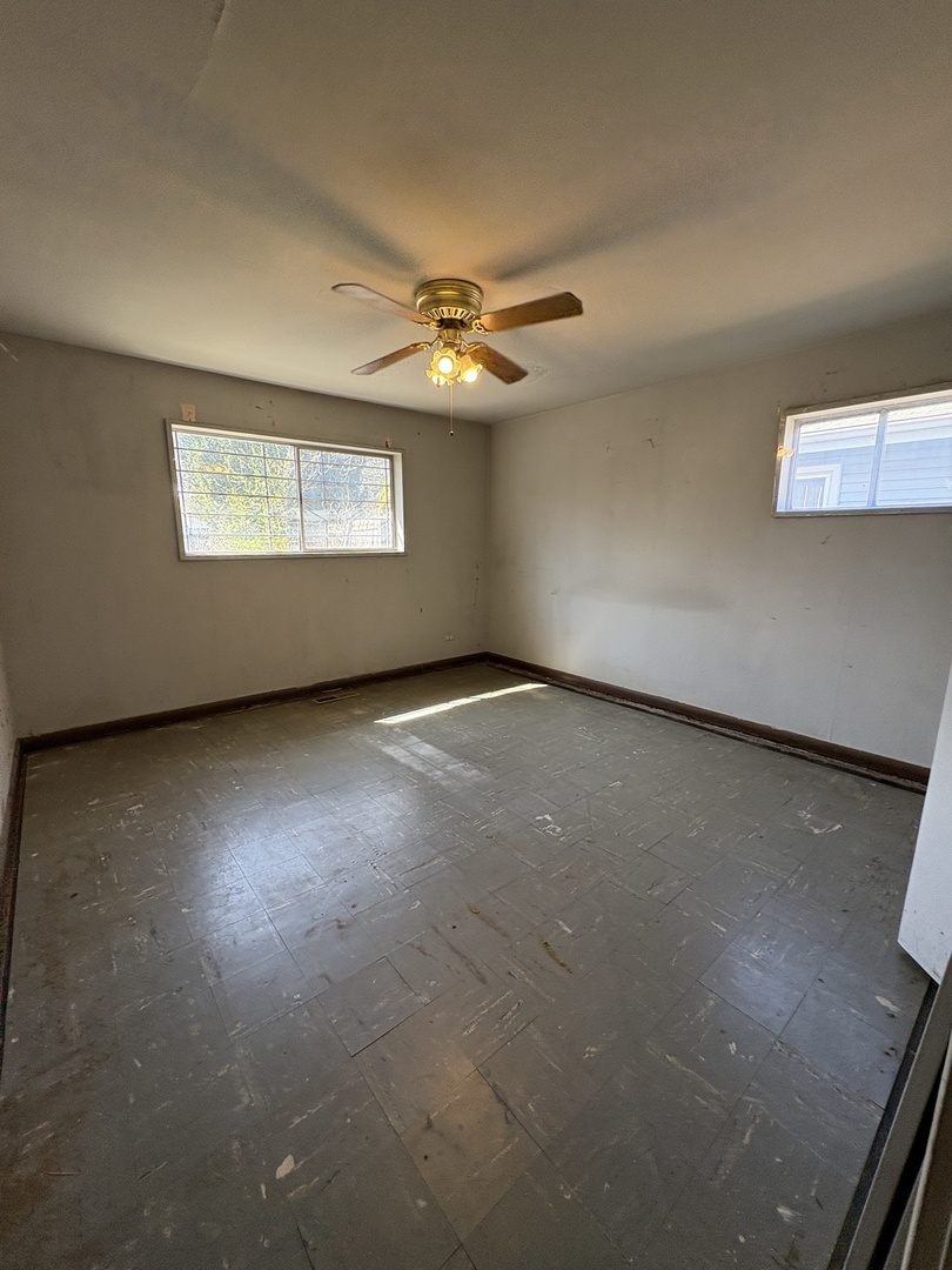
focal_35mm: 14
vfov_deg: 102.1
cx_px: 476
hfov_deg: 85.7
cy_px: 635
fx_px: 513
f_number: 2.2
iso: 160
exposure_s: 1/99
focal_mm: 2.22
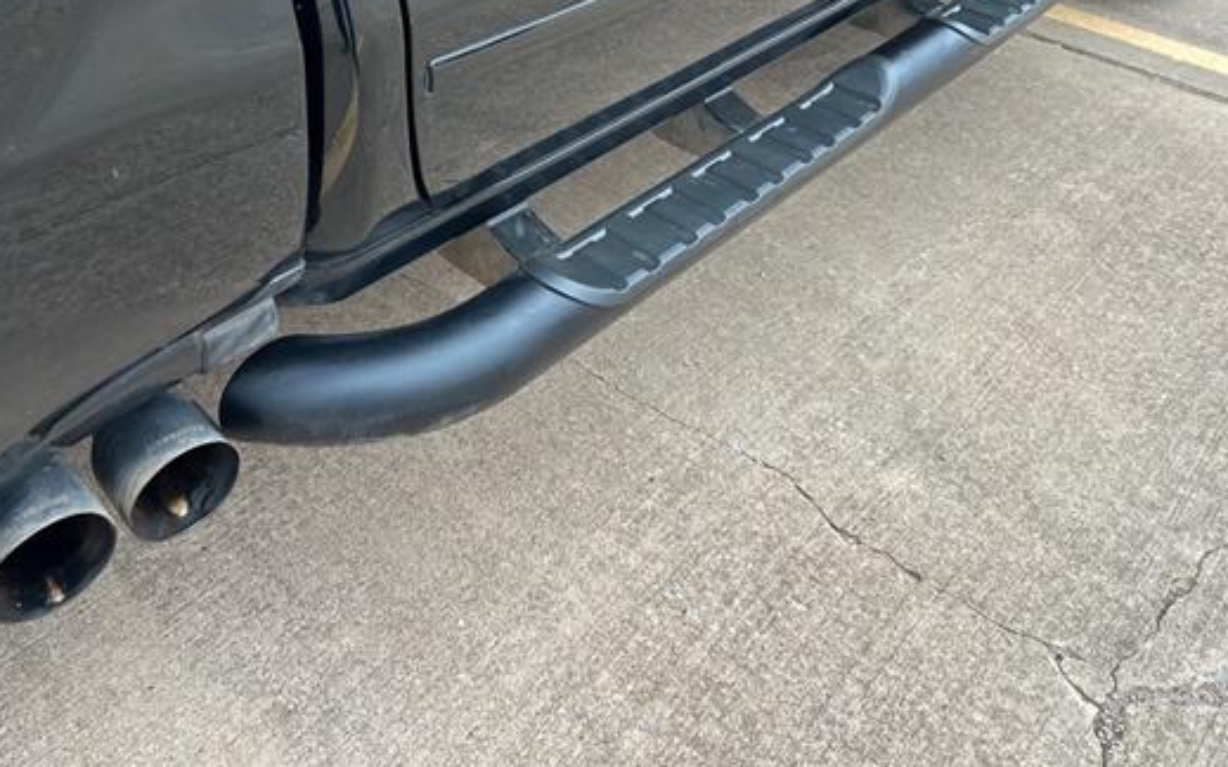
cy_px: 204
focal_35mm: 34
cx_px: 592
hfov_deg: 56.7
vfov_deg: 36.5
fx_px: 1138
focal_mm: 5.7
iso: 50
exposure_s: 1/395
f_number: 1.5
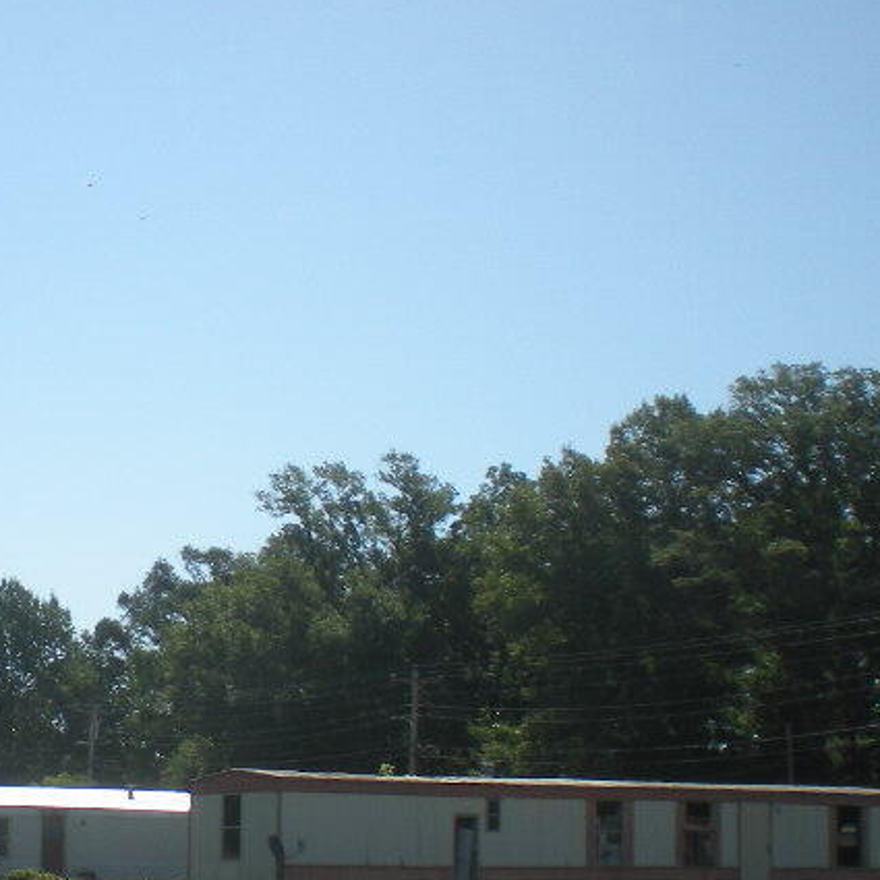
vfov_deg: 21.1
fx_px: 2330
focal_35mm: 81
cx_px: 37
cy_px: 700
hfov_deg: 20.8
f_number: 4.6
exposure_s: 1/689
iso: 64
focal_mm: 6.3
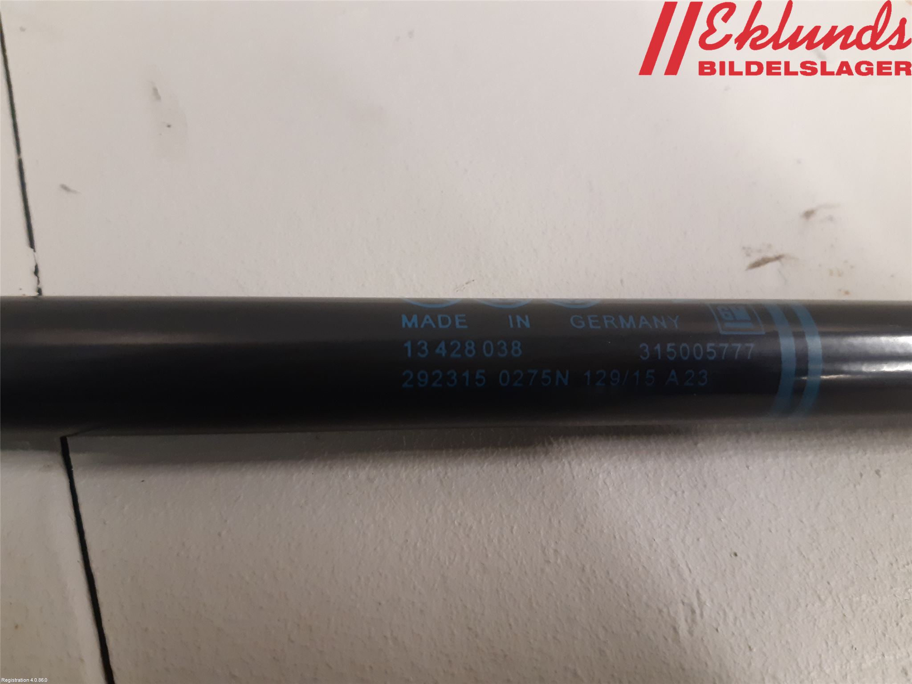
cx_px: 456
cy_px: 342
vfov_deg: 53.1
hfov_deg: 67.3
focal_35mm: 26
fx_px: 685
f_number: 1.7
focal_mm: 3.93
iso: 250
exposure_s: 1/50
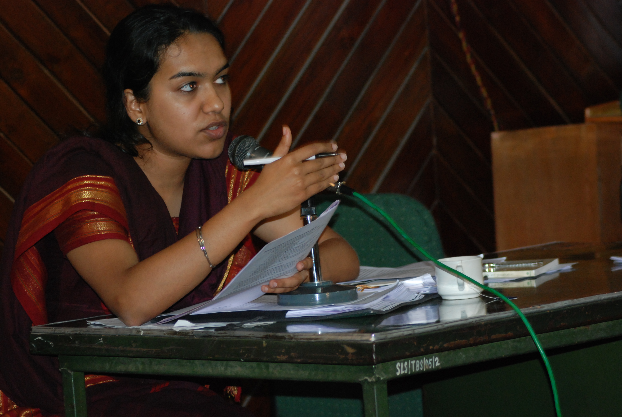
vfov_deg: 9.2
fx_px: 2595
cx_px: 311
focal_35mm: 150
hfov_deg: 13.7
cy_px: 208
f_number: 5
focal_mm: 100
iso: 800
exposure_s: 1/60
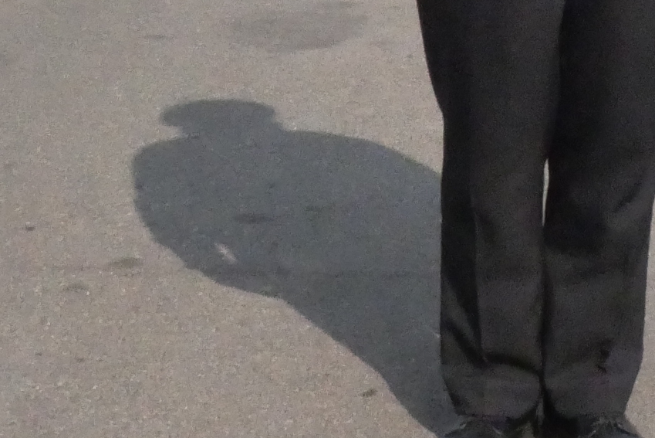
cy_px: -293
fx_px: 2785
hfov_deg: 13.3
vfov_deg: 8.7
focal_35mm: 153
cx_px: 636
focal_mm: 17
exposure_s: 1/1300
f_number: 22
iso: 4000
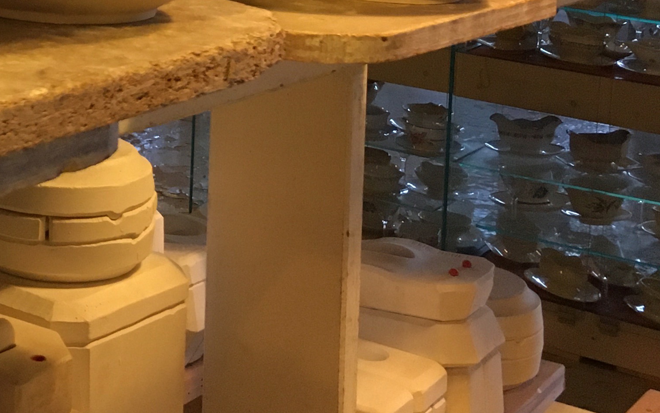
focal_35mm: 82
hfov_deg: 23.6
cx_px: -73
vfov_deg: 15.0
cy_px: -160
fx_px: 1475
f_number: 2.2
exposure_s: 1/25
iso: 200
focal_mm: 4.15
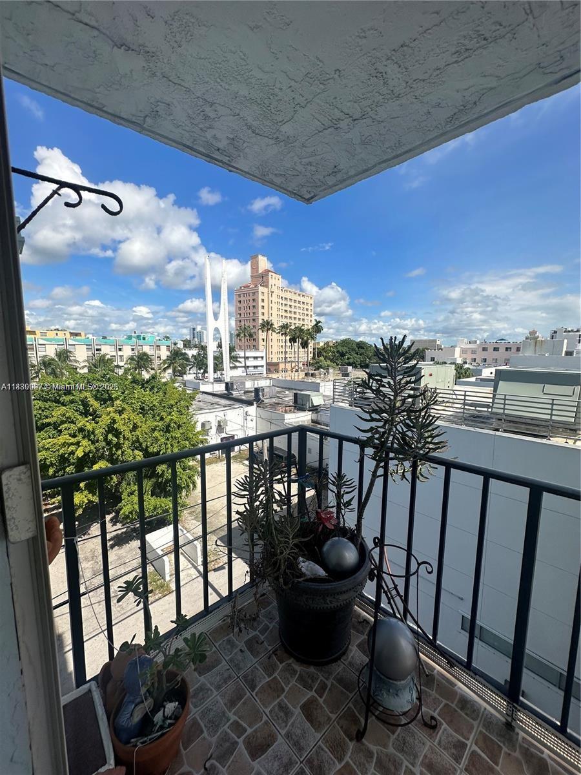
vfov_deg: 102.1
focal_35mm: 14
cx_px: 290
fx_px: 313
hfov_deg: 85.7
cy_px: 388
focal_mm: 2.22
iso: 50
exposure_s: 1/3509
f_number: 2.2
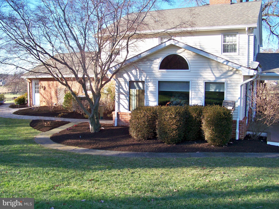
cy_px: 104
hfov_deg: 55.4
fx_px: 266
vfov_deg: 42.9
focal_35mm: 33
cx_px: 140
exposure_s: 1/250
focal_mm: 5.85
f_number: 2.8
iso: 125
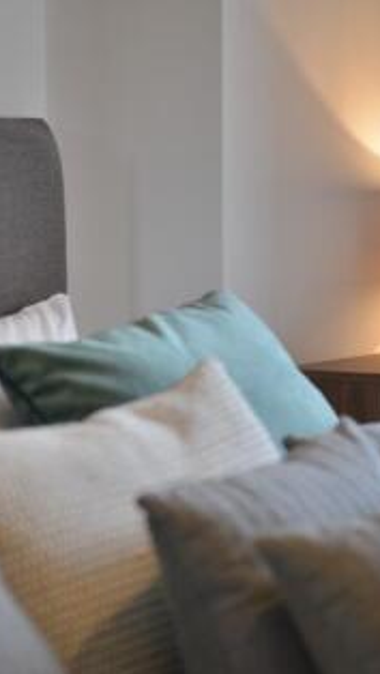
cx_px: 77
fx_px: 1985
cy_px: 338
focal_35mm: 111
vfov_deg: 19.3
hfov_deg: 10.9
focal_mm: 70
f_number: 2.8
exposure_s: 1/100
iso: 500
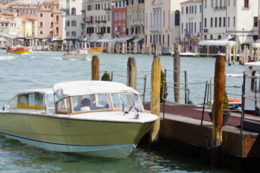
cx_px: 212
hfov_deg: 16.0
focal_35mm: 127
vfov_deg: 10.8
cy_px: 53
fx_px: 919
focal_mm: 35
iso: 100
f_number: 13
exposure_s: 1/125
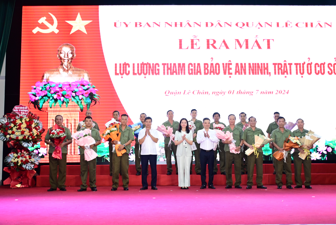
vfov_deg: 29.9
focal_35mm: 45
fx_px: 420
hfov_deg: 43.6
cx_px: 168
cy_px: 112
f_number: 4
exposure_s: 1/200
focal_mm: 30
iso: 2000
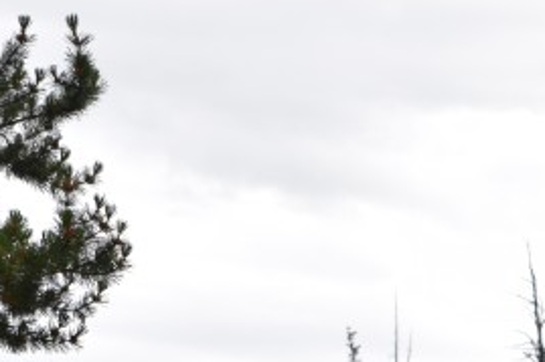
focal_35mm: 314
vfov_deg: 4.4
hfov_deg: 6.6
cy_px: 506
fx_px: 4749
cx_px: 213
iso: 280
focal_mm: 55
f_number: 8
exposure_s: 1/250
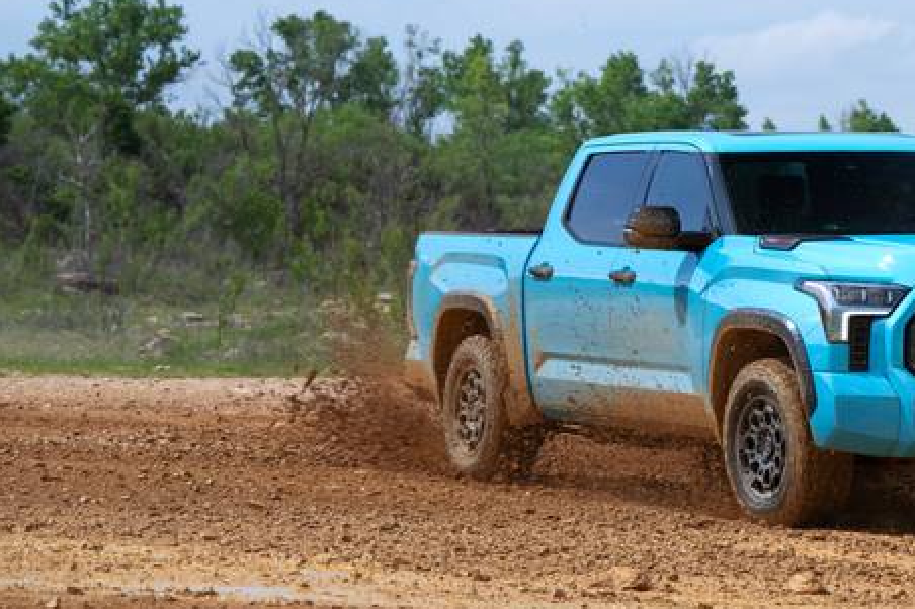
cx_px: 830
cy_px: 142
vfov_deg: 7.8
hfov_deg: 11.6
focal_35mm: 176
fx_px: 4471
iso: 100
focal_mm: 96
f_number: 5
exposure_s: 1/320
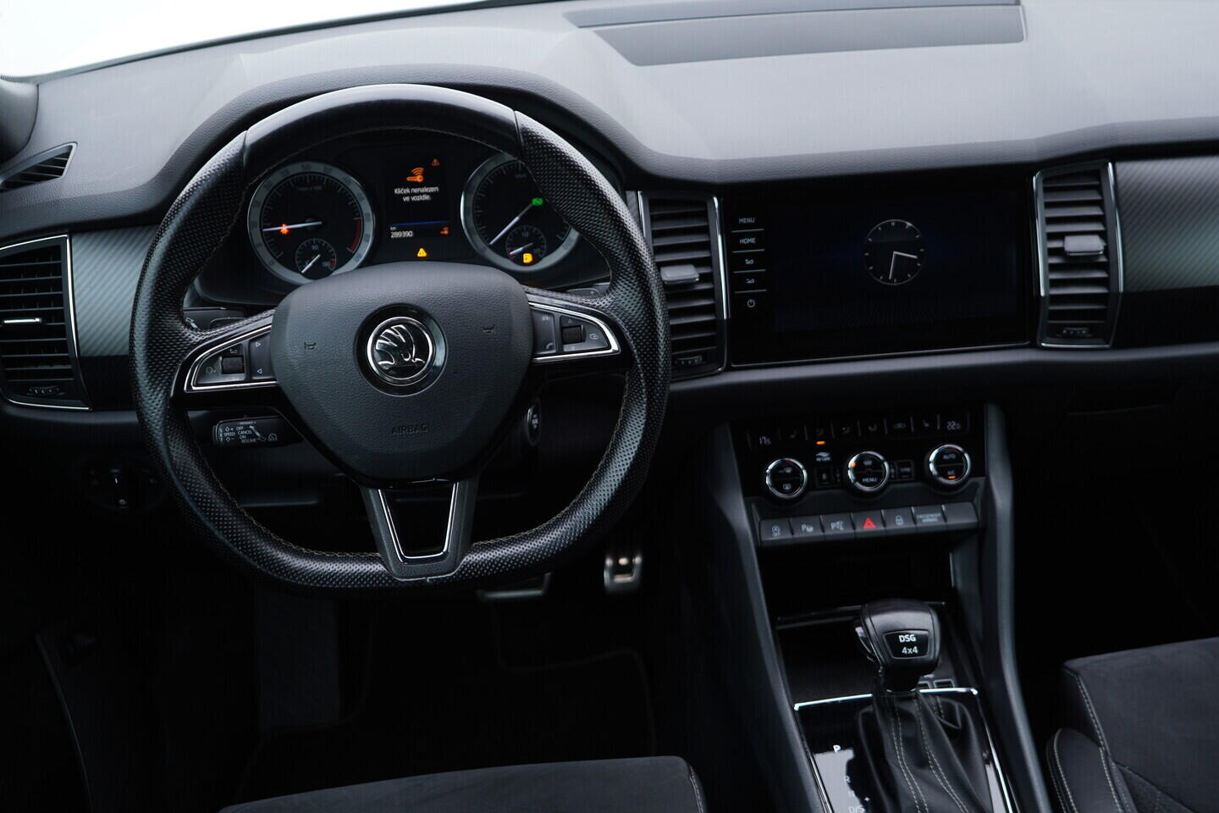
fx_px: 1219
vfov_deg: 36.9
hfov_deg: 53.1
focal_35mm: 36
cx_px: 610
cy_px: 406
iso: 200
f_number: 2.8
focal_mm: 24
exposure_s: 1/40
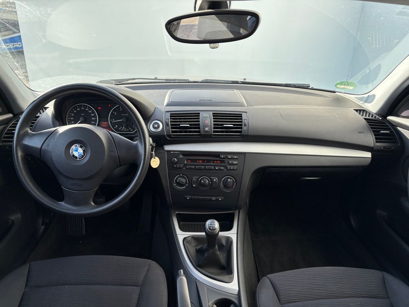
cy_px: 154
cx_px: 204
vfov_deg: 53.1
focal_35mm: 26
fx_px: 307
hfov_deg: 67.3
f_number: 1.6
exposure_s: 1/478
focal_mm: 5.96
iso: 50
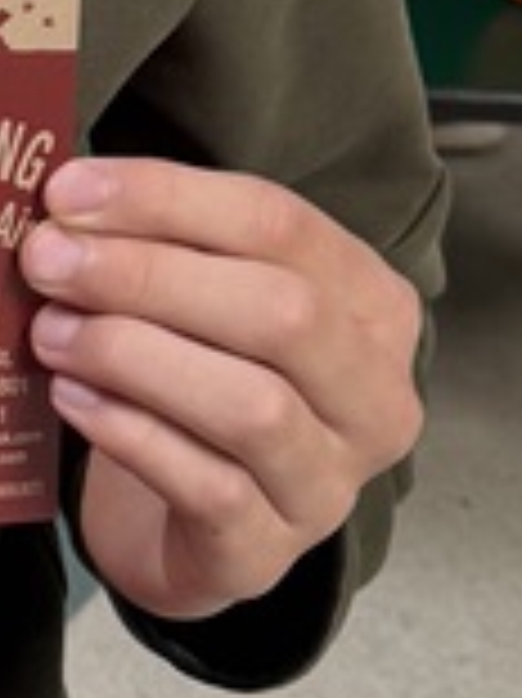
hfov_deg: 8.8
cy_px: -104
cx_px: -544
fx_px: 3201
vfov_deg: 12.2
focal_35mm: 159
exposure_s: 1/120
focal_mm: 6.76
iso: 160
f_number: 1.78
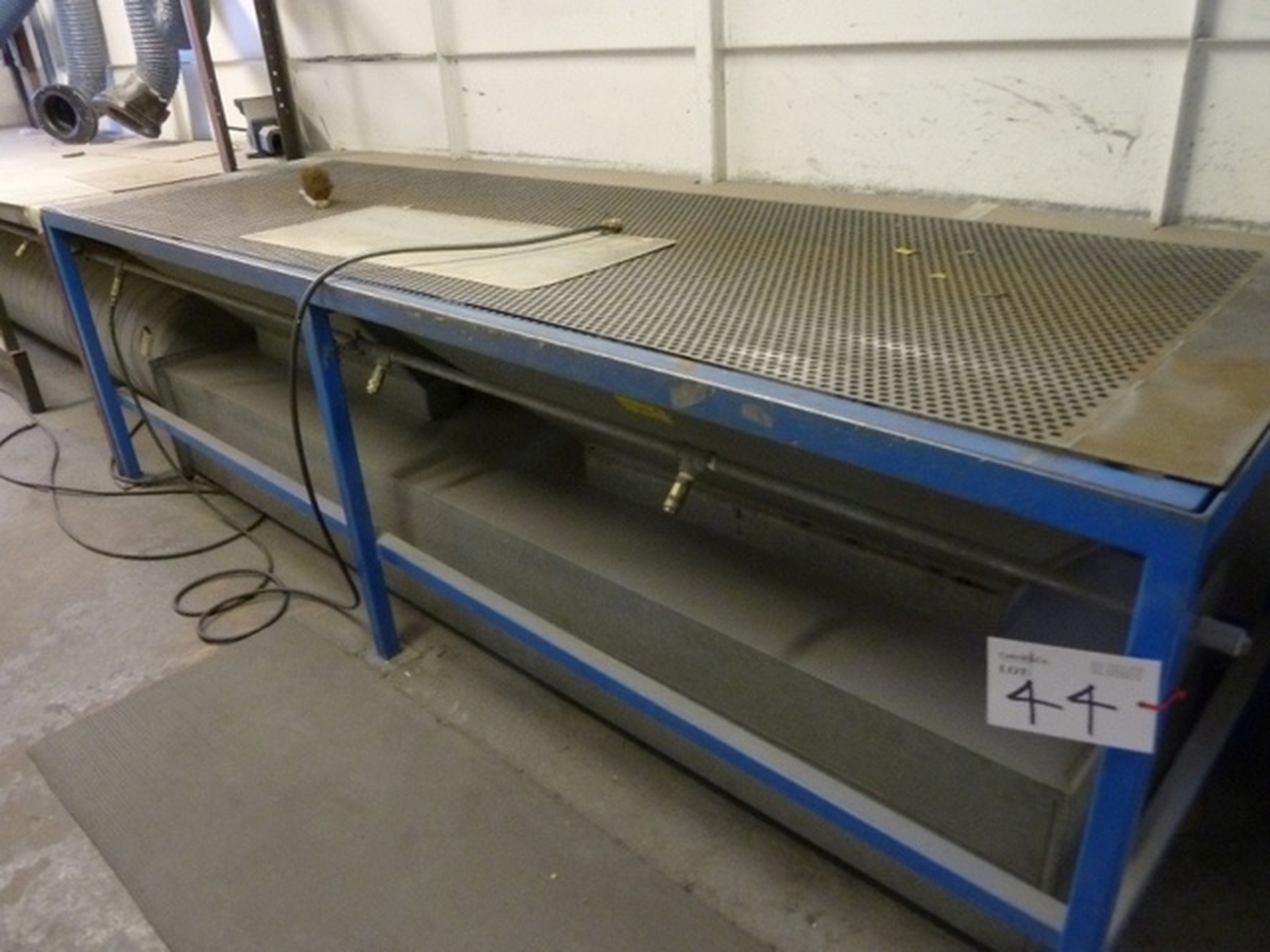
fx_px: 917
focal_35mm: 25
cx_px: 635
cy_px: 476
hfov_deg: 69.4
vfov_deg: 54.9
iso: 400
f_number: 3.3
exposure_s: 1/5
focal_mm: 4.1
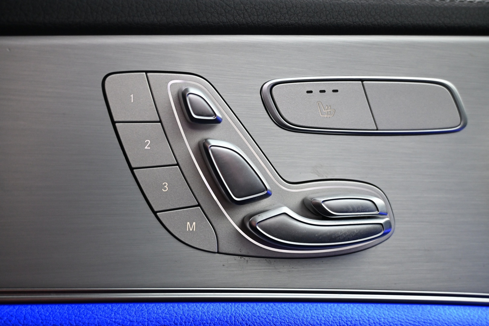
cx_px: 244
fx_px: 407
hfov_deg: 61.9
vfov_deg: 43.6
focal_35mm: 30
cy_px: 163
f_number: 3.8
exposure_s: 1/20
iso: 1600
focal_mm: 20
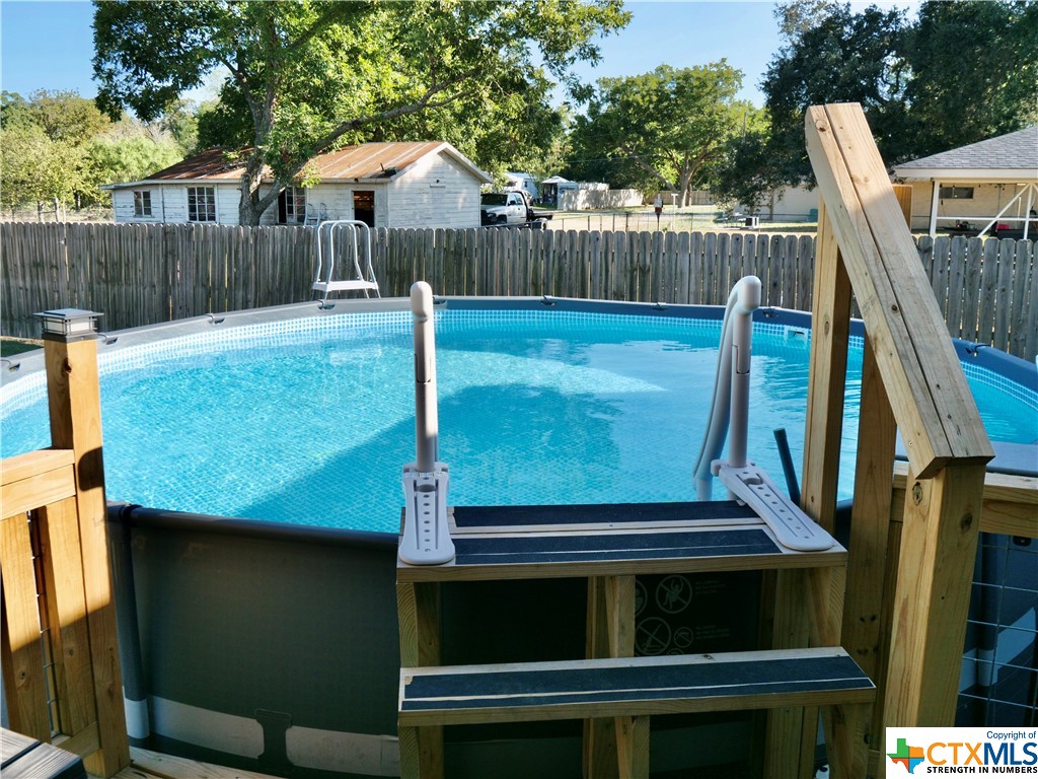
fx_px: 840
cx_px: 519
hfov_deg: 63.4
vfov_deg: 49.7
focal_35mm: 28
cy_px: 390
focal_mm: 14
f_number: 5.6
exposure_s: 1/320
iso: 200
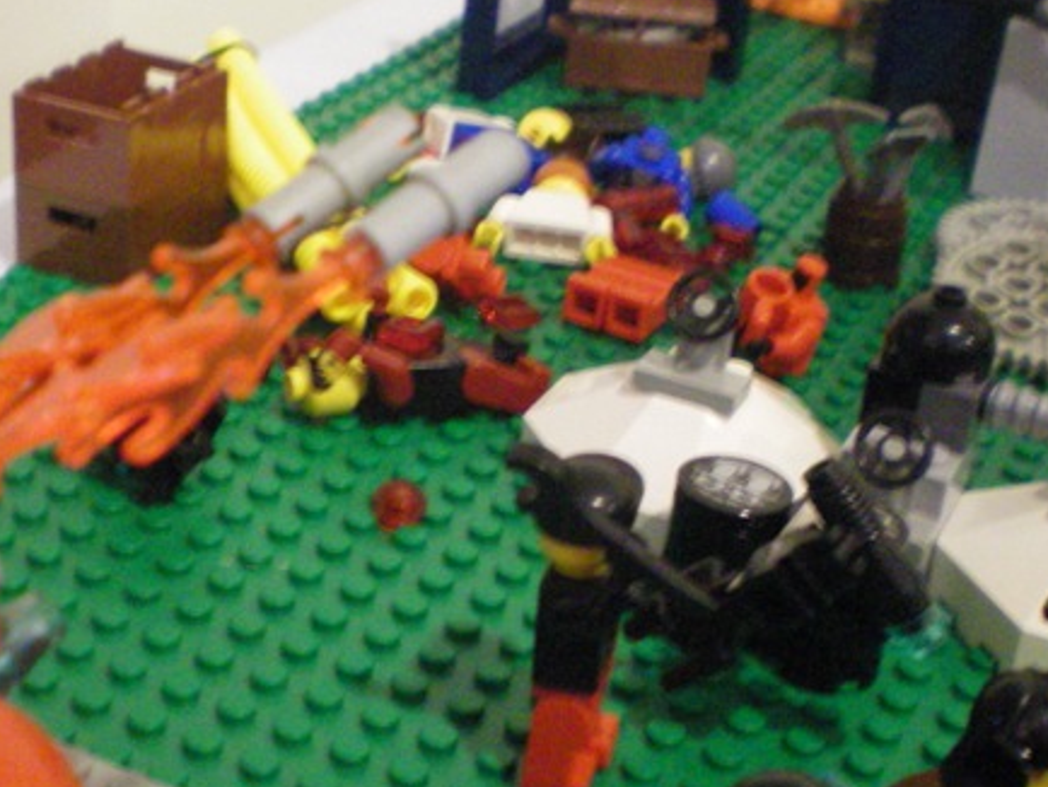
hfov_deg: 27.8
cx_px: 497
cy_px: 367
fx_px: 2120
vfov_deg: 21.0
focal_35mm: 70
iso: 400
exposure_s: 1/13
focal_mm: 6.3
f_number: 3.1
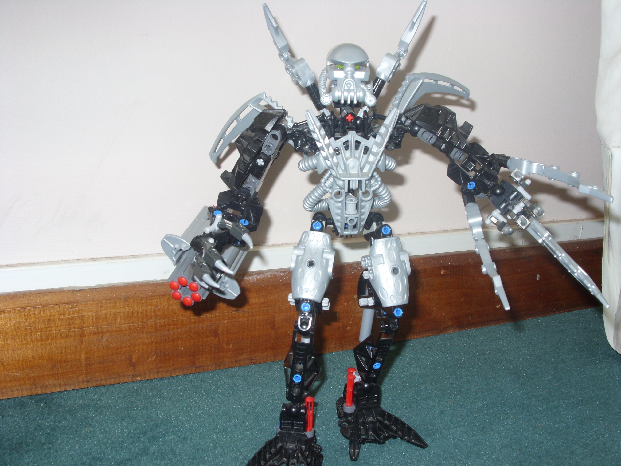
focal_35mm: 38
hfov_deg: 49.0
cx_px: 310
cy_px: 233
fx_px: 682
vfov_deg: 37.7
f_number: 4.9
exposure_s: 1/30
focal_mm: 6.3
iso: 50
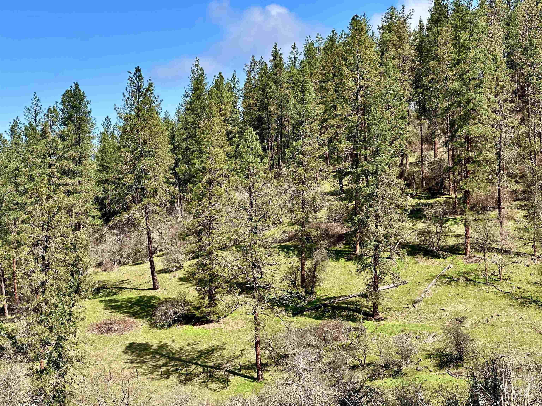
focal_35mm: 77
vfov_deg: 19.1
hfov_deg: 25.3
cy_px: 203
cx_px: 271
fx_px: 1206
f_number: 2.8
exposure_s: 1/435
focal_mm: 9
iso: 32
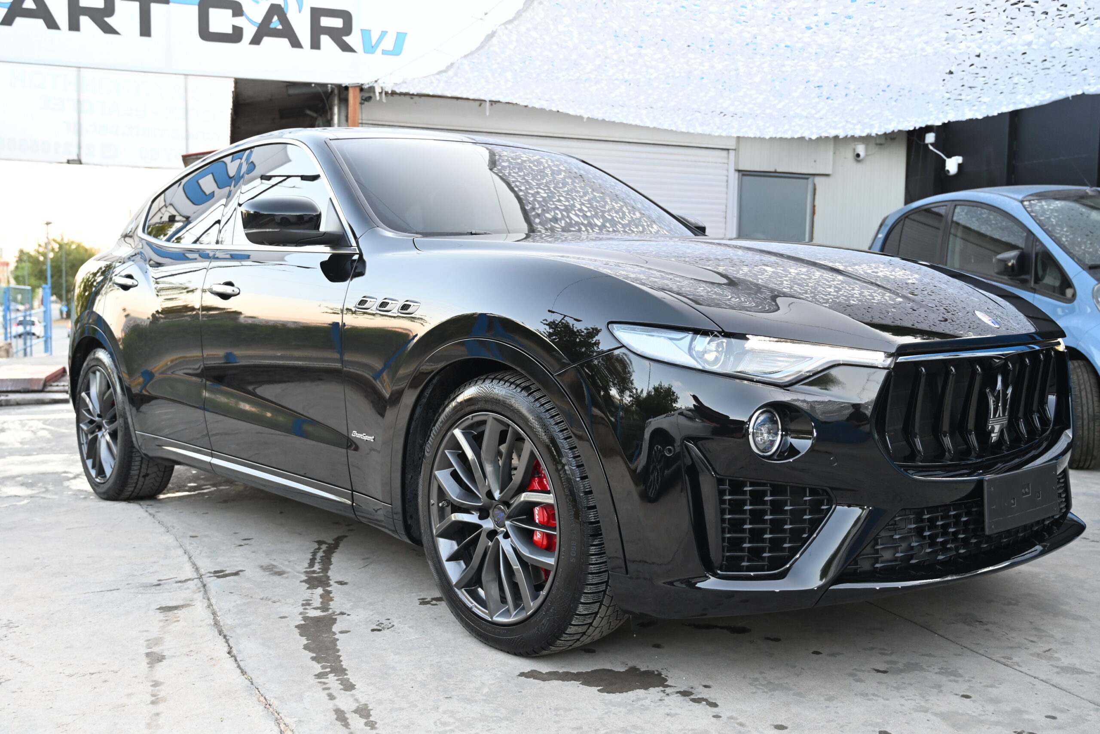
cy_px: 367
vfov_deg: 38.4
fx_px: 1054
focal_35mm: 34
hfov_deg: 55.1
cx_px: 550
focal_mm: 34.5
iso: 560
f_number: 4
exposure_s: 1/125
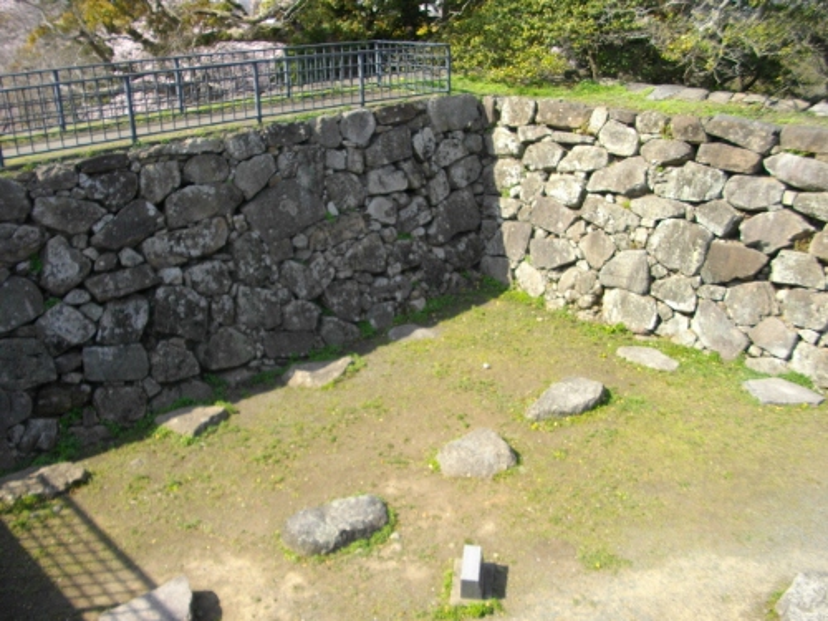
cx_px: 414
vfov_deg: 44.2
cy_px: 310
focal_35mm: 32
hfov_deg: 56.8
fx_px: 765
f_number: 2.9
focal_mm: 5.7
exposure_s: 1/500
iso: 100
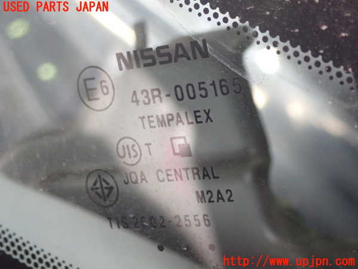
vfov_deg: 16.8
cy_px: 134
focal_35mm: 88
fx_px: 910
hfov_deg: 22.3
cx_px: 179
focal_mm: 15.66
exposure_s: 1/80
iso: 800
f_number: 4.5
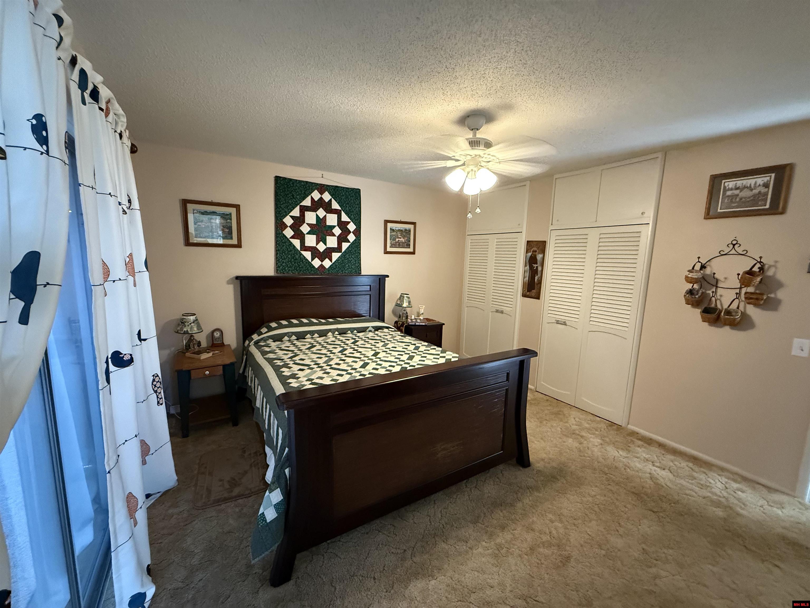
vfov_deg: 85.7
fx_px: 328
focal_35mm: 14
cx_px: 405
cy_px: 304
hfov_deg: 102.1
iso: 1000
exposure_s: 1/40
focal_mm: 2.22
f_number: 2.2
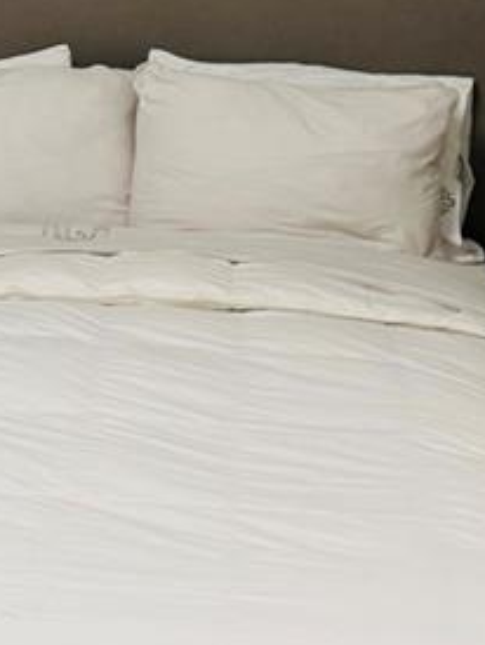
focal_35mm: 105
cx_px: -122
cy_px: 2
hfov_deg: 13.7
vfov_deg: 18.2
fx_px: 1958
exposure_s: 1/60
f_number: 1.78
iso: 125
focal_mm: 6.76
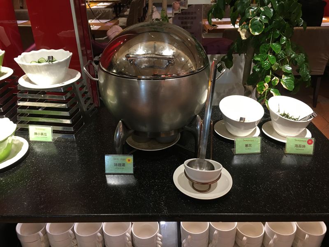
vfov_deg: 48.2
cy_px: 124
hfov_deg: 61.7
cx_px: 164
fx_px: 276
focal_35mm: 29
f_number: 2.2
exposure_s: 1/15
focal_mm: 4.15
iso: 50
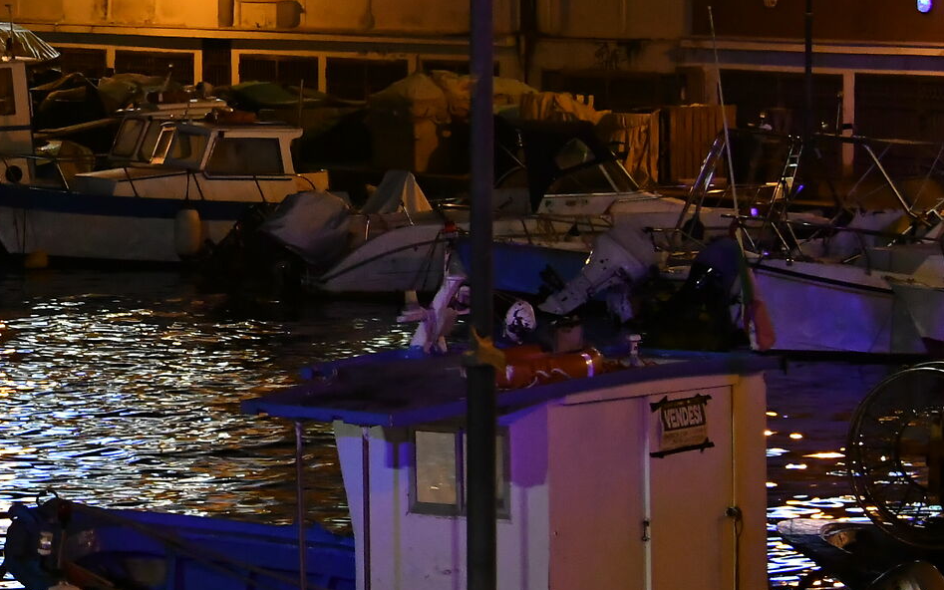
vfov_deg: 6.0
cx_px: 37
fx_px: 5583
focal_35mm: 217
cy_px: 189
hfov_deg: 9.6
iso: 3600
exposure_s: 1/30
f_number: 5.6
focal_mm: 56
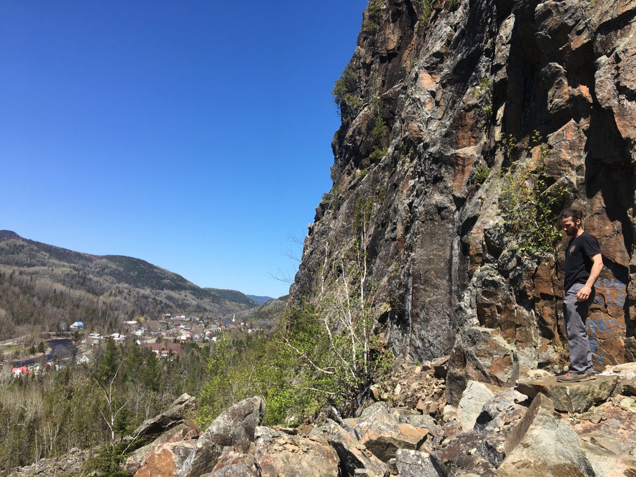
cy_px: 238
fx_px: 533
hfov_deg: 61.7
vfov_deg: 48.2
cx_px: 318
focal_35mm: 29
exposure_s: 1/1451
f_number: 2.2
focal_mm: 4.15
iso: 25
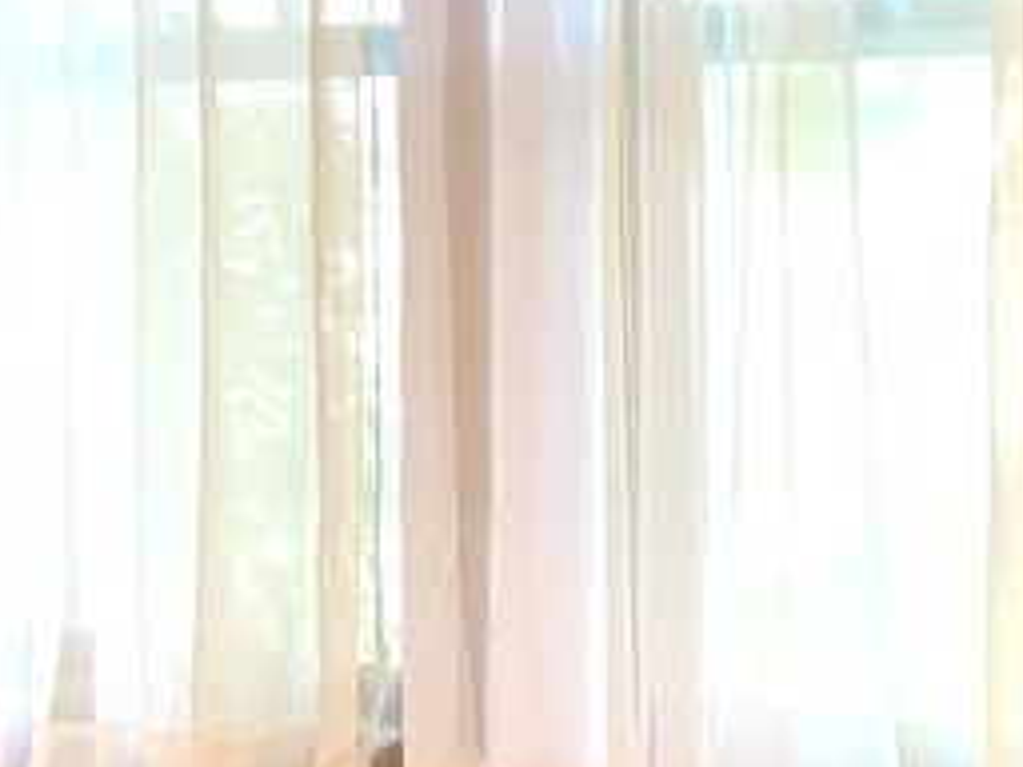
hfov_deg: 18.9
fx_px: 3073
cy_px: 236
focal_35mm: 104
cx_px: 607
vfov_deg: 14.2
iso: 200
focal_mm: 4.25
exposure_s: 1/60
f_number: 1.8
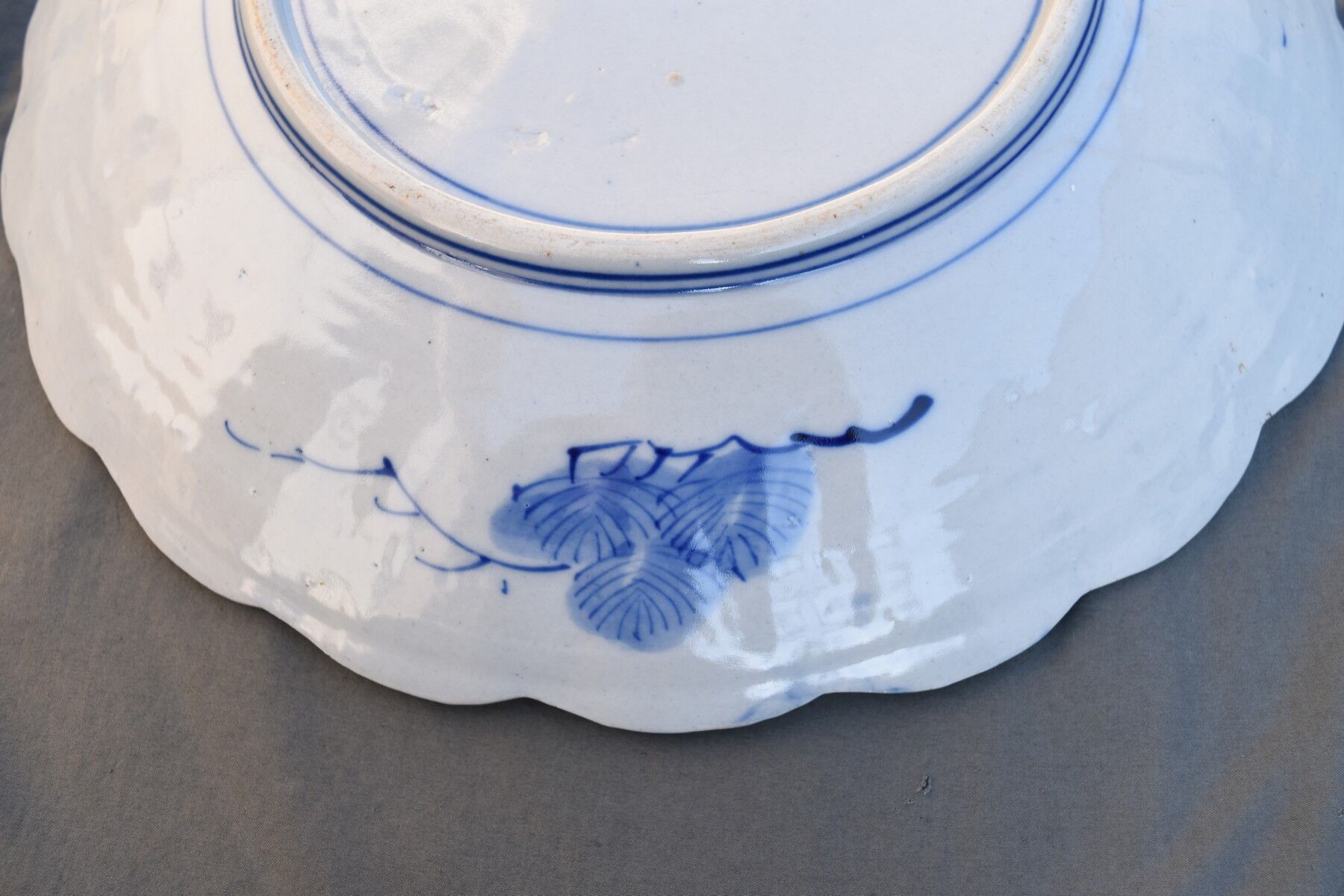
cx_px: 672
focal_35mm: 39
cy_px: 448
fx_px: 1456
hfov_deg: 49.6
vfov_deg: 34.2
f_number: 5.6
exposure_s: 1/125
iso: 125
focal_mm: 26
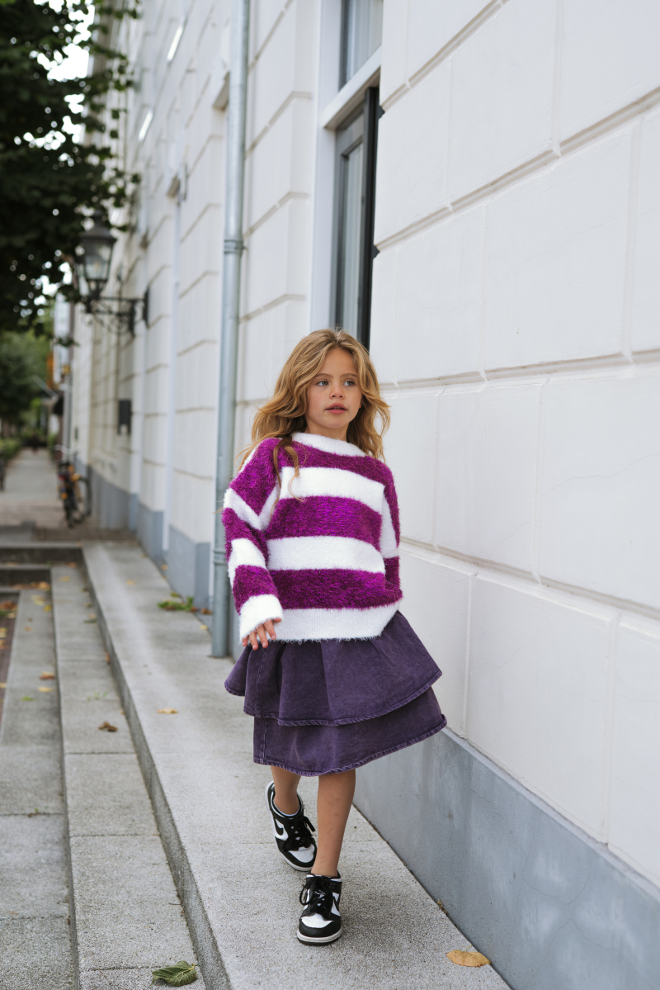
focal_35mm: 50
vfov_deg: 39.6
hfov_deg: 27.0
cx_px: 330
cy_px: 495
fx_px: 1374
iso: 100
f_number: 3.2
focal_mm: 50
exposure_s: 1/320
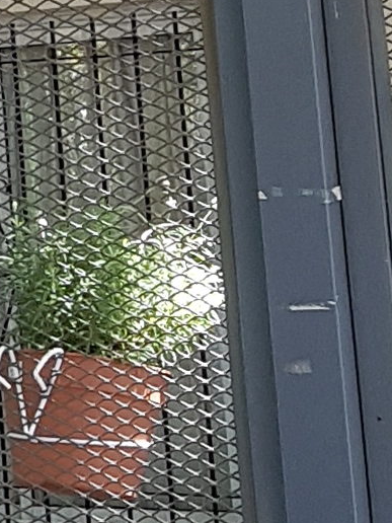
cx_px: -961
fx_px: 3065
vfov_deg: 9.4
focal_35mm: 203
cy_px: -347
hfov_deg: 6.4
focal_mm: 4.2
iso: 64
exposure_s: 1/100
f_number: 1.7
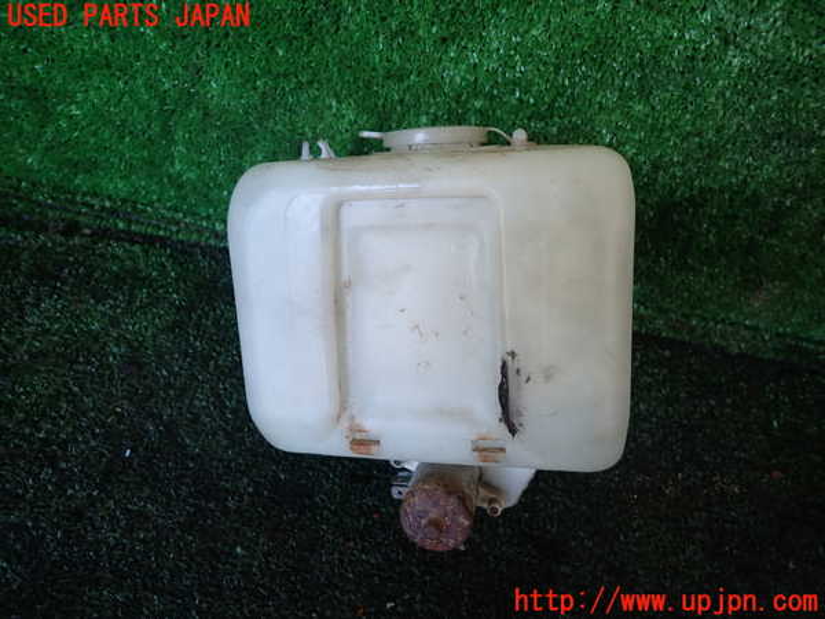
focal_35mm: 25
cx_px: 412
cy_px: 310
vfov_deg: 54.9
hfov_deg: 69.4
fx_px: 596
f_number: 2
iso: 160
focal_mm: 4.5
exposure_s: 1/60
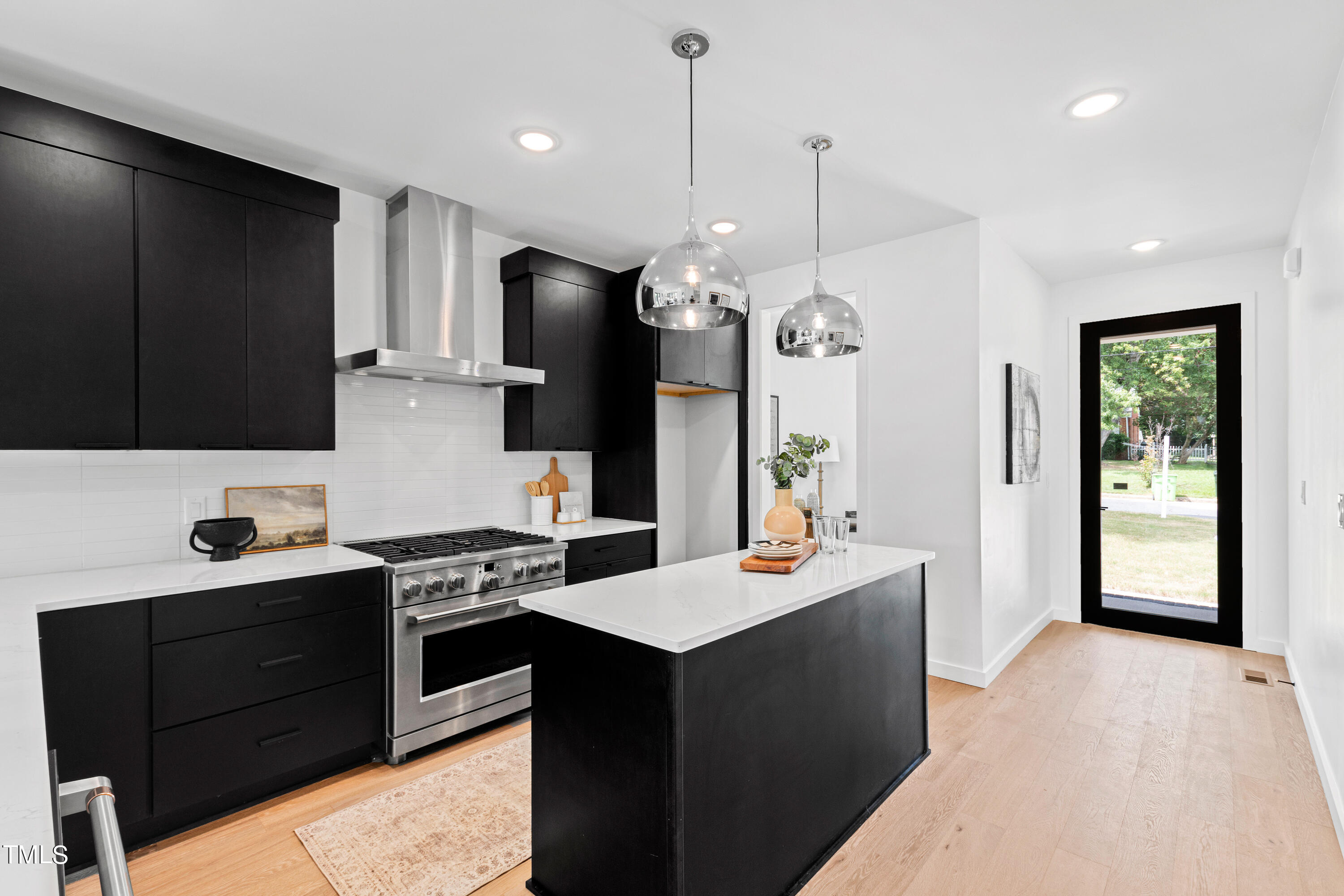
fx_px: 560
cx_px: 672
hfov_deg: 100.4
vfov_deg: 77.3
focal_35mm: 15
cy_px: 448
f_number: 8
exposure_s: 1/3
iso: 100
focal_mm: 10
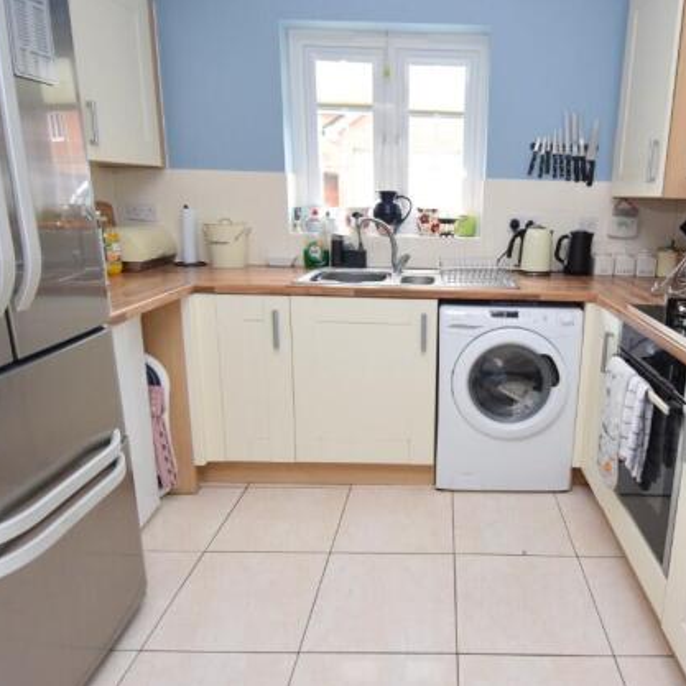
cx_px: 439
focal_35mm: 24
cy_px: 330
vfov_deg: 65.0
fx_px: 538
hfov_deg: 63.9
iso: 1100
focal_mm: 12
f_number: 4
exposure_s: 1/60
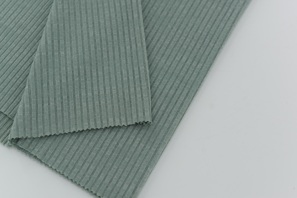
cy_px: 99
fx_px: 413
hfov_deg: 39.6
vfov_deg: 27.0
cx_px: 148
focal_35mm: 50
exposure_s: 1/200
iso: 100
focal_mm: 50
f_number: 3.5
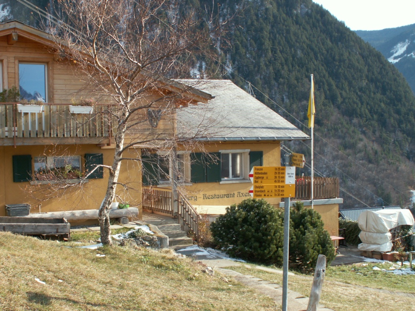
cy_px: 156
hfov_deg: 39.7
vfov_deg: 30.3
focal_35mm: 48
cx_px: 208
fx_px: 575
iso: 50
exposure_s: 1/125
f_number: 5
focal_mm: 8.01
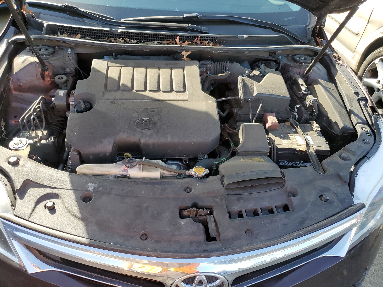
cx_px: 192
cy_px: 144
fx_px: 288
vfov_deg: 53.1
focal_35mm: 26
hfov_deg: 67.3
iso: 50
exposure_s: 1/385
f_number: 1.5
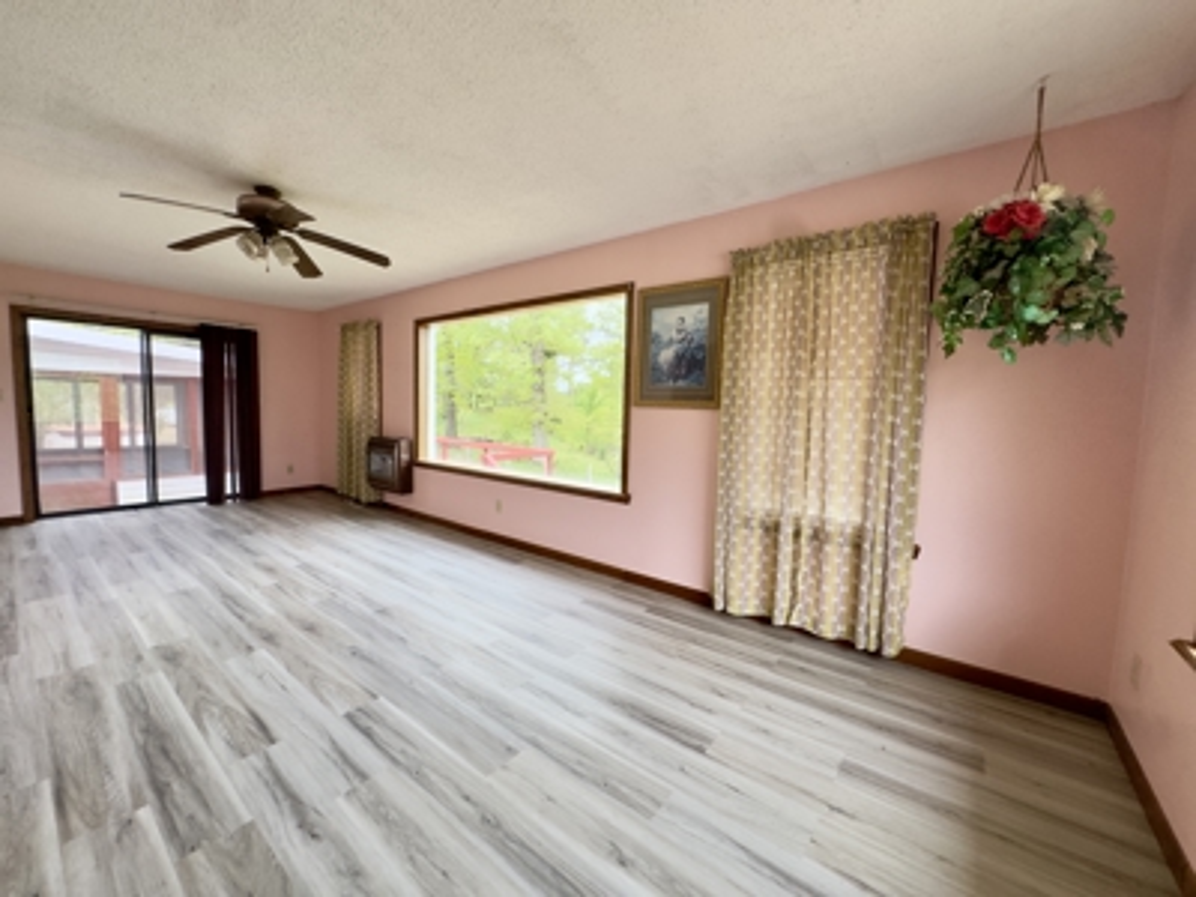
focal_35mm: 14
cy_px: 448
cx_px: 598
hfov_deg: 102.1
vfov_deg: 85.7
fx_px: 484
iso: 100
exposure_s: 1/99
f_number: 2.2
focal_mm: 2.22
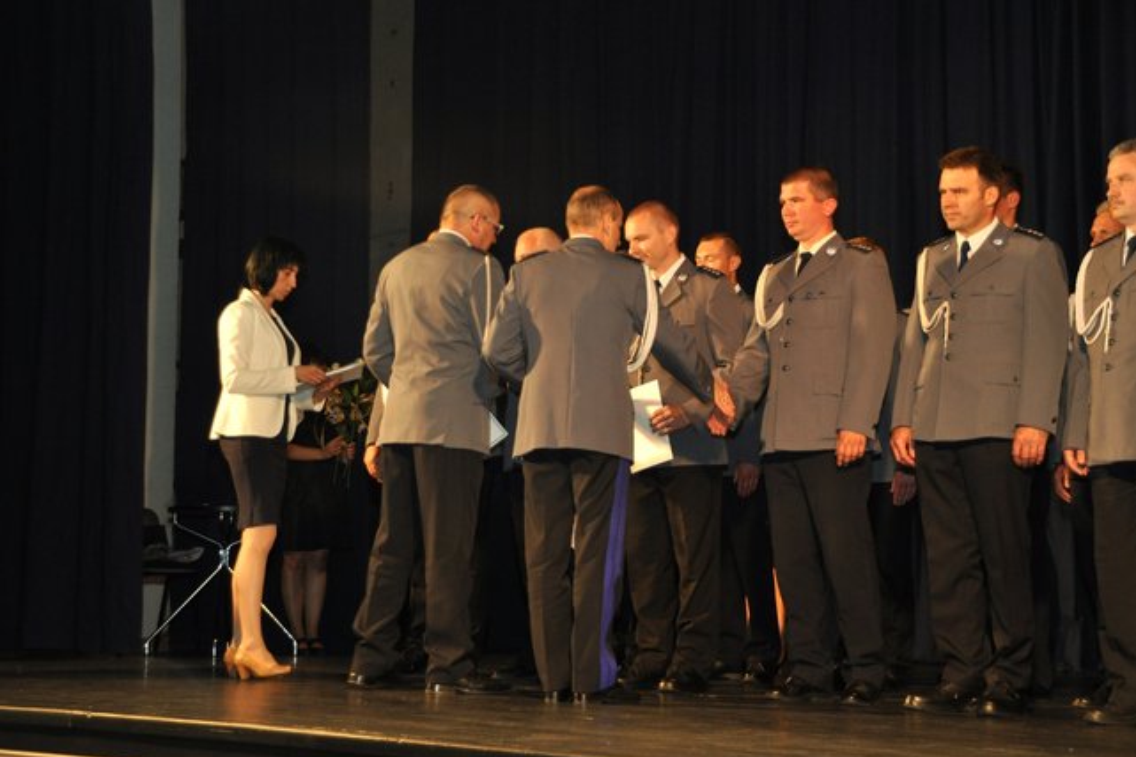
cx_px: 562
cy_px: 379
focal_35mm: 79
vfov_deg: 17.3
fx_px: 2492
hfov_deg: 25.7
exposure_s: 1/60
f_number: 4.8
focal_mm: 52
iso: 800
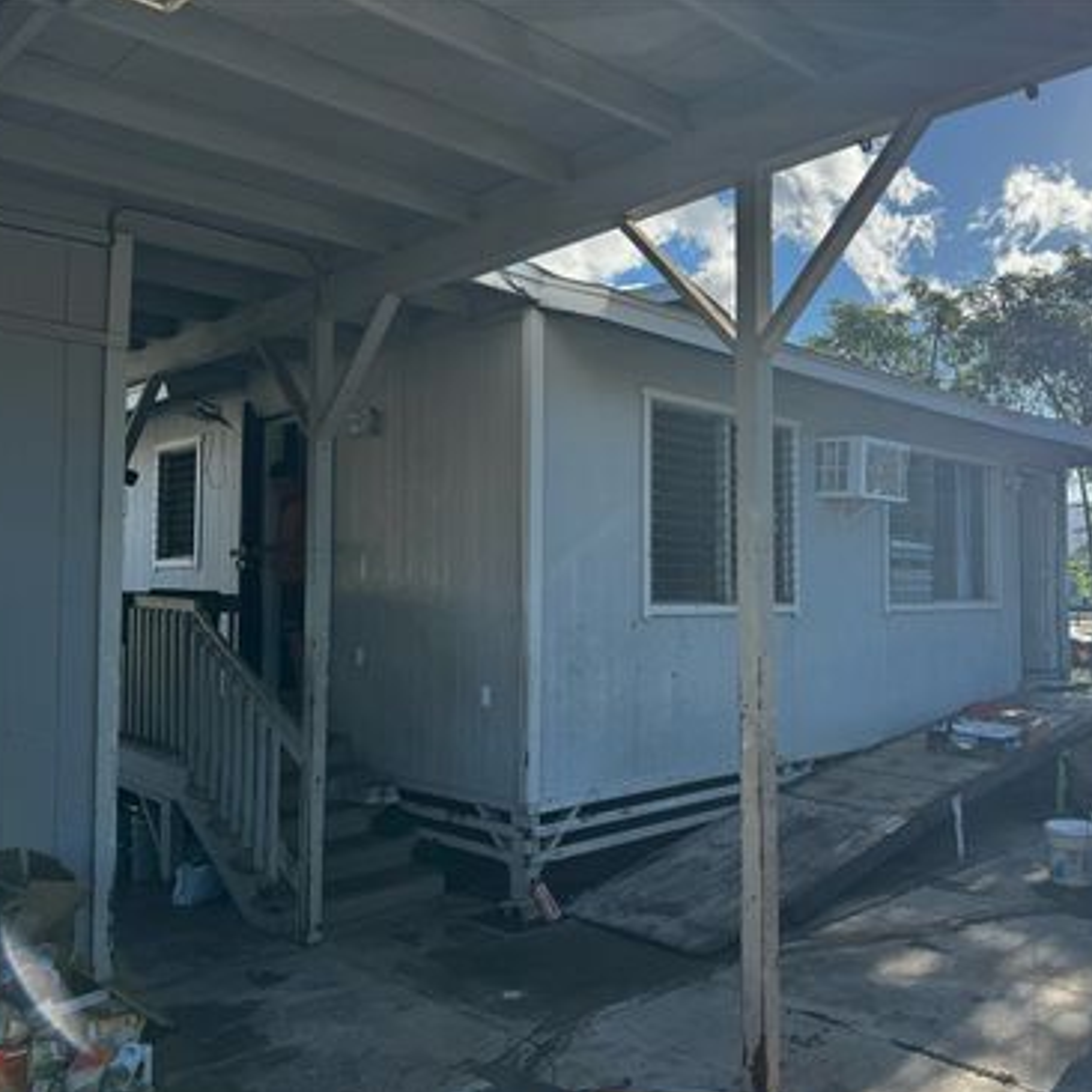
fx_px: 1035
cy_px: 547
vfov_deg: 55.6
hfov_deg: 55.2
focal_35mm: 29
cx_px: 653
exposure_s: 1/2415
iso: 80
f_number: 1.78
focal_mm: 6.76
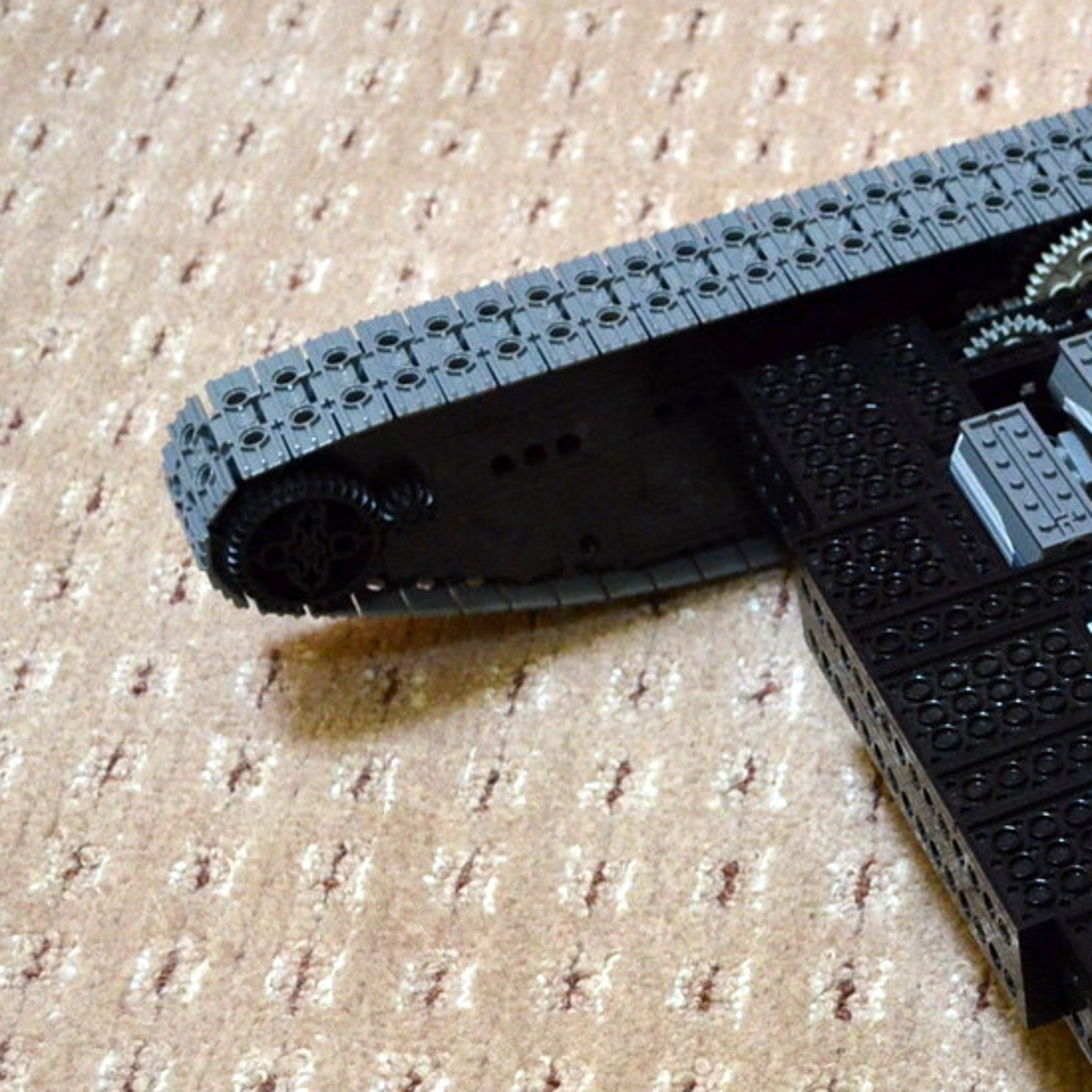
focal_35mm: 89
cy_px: 804
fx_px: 3176
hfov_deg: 18.6
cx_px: 1247
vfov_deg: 19.4
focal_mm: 24
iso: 2000
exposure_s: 1/30
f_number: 4
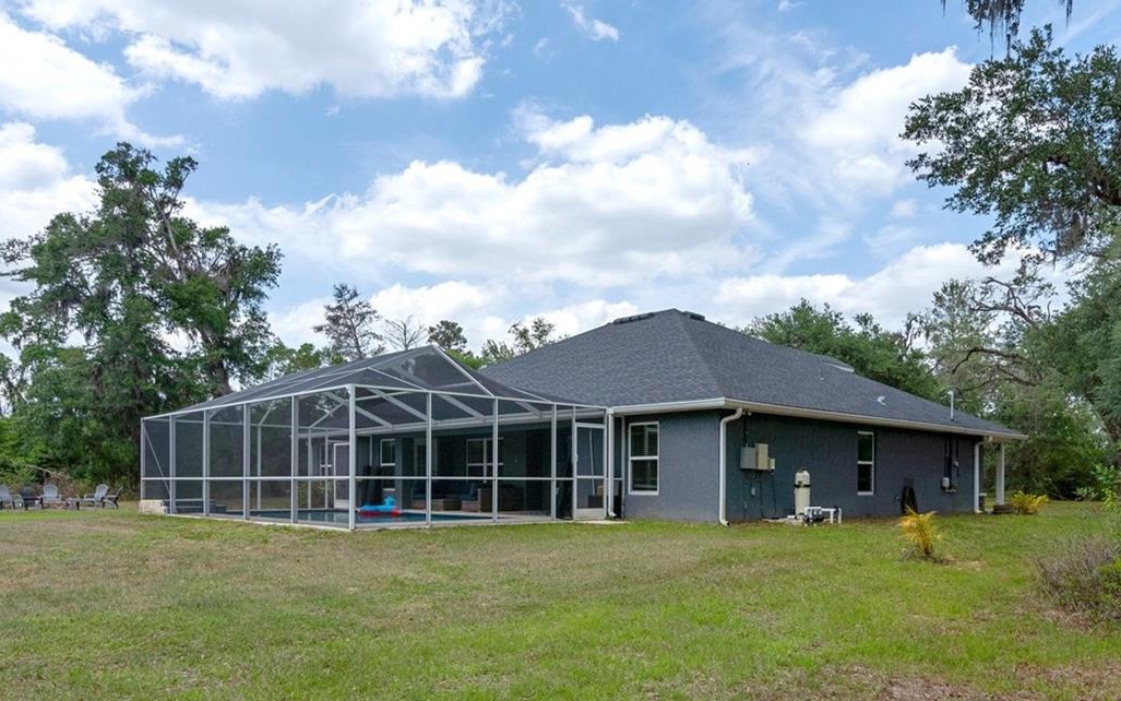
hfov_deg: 68.3
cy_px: 495
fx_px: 825
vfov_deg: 45.0
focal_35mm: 27
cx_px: 593
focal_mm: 17
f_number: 8
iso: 400
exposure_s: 1/400
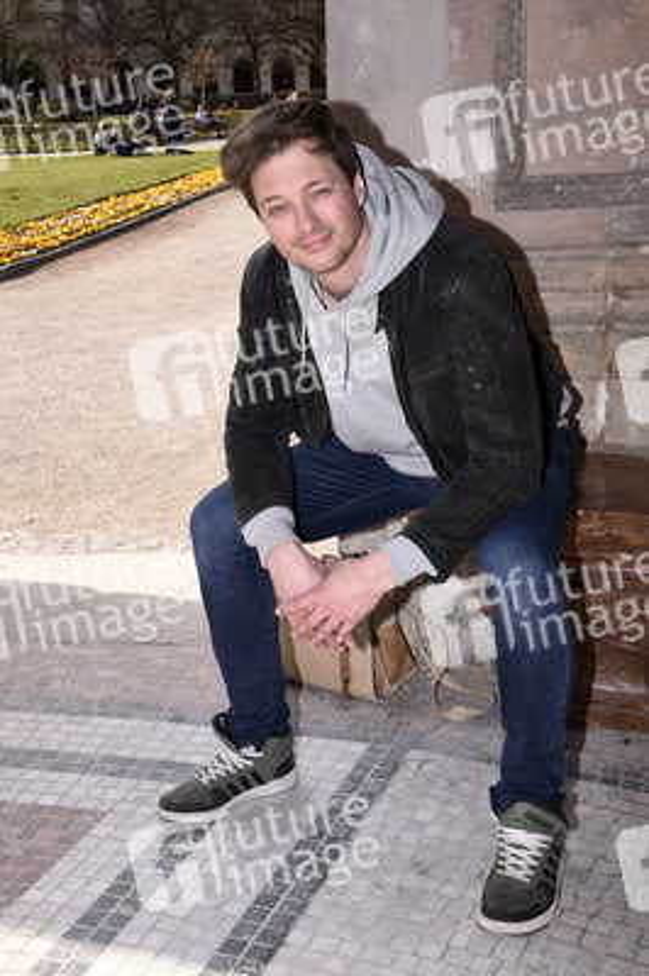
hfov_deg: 28.0
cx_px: 324
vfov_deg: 41.1
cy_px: 488
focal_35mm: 48
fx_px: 1300
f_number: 11
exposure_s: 1/160
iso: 400
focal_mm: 48
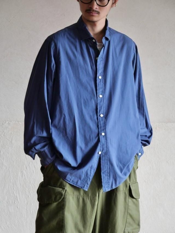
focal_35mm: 92
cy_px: 116
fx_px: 620
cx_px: 88
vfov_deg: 21.3
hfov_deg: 16.1
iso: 1600
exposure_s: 1/100
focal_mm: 46
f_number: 3.9
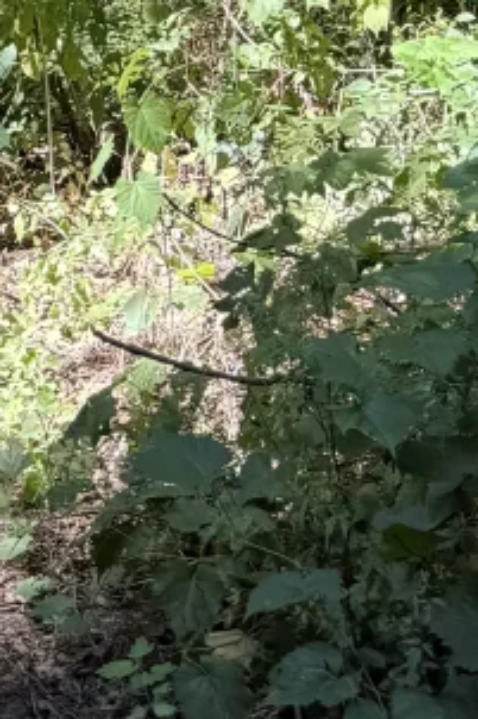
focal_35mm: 119
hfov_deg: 10.4
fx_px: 2373
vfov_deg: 14.8
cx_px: -537
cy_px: -624
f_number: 1.78
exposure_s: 1/264
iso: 80
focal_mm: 6.76
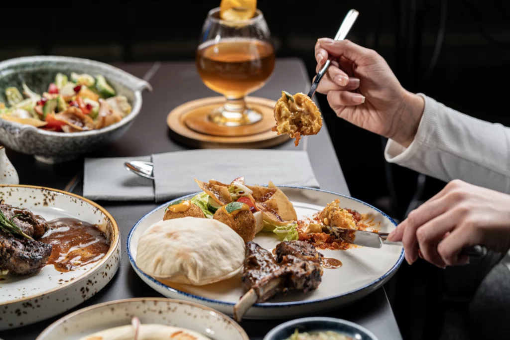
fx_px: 1204
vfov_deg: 16.1
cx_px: 255
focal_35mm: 85
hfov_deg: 23.9
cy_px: 170
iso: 640
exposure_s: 1/125
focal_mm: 85
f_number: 4.5
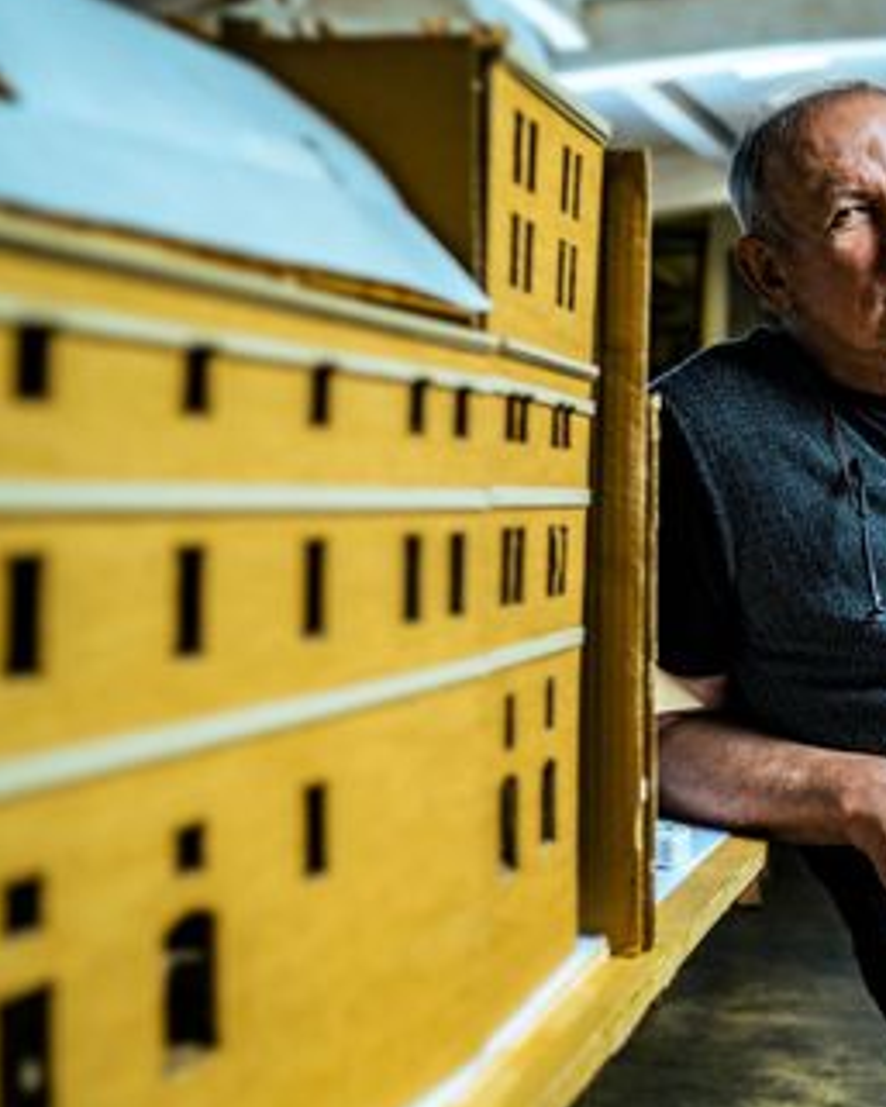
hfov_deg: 24.7
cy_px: 514
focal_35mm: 59
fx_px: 1933
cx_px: 879
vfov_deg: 31.9
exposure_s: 1/50
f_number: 2.8
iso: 125
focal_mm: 35
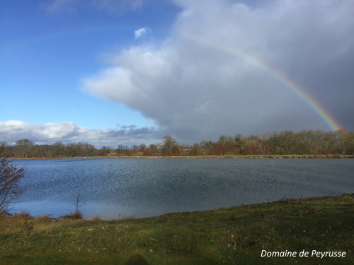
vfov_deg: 48.2
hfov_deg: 61.7
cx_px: 177
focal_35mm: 29
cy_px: 132
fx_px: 297
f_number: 2.2
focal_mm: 4.15
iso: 32
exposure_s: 1/1721
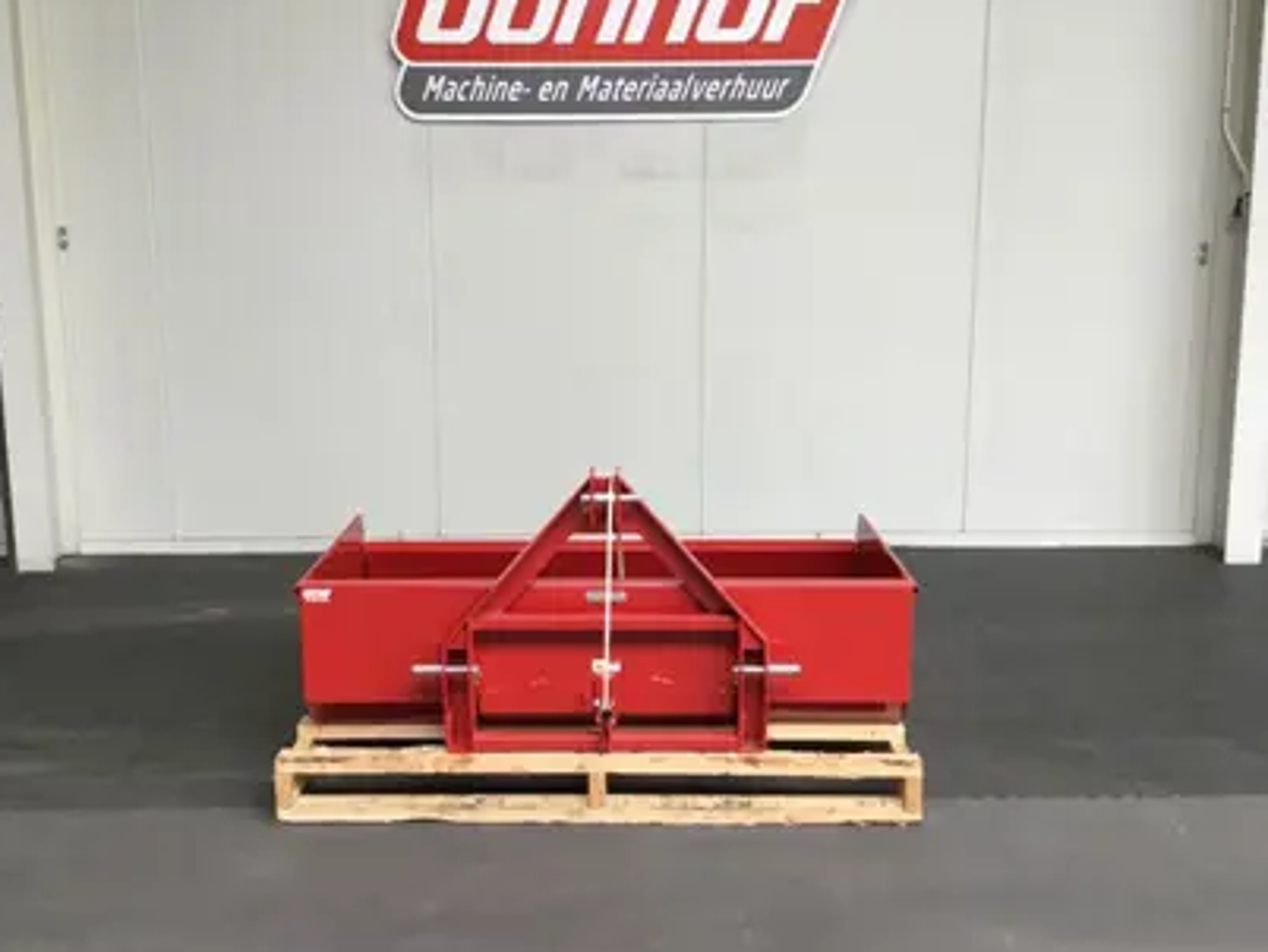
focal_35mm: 37
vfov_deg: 38.7
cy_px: 441
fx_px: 1356
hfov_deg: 50.1
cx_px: 612
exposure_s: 1/33
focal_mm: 3.3
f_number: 2.4
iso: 32
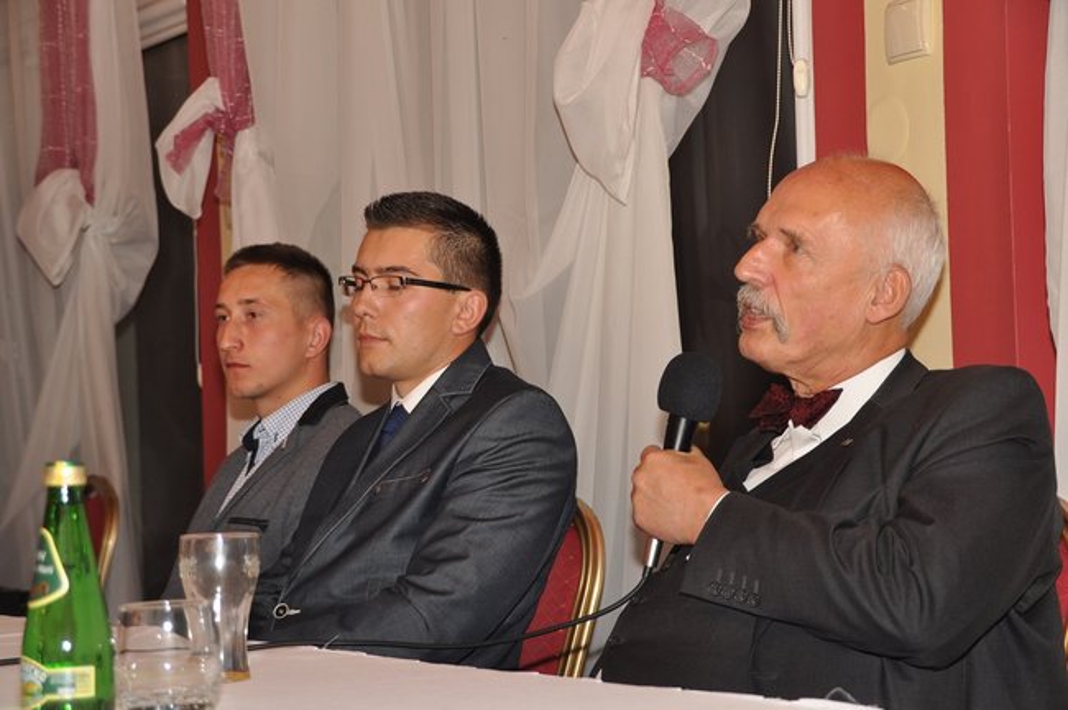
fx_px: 2312
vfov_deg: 17.5
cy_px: 355
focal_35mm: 78
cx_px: 534
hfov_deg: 26.0
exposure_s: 1/60
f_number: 5
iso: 500
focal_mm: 52
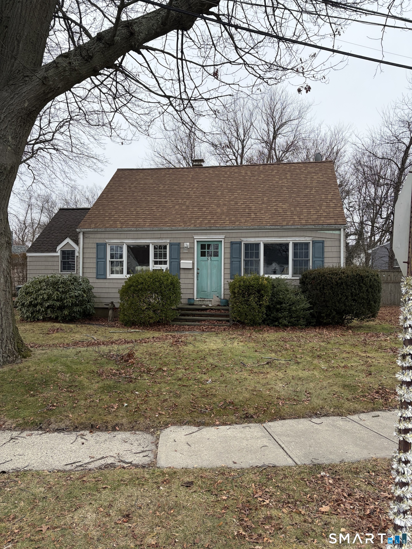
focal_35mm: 26
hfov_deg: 53.1
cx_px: 206
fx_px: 413
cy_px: 274
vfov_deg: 67.3
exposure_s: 1/122
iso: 125
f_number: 1.6
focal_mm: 5.96
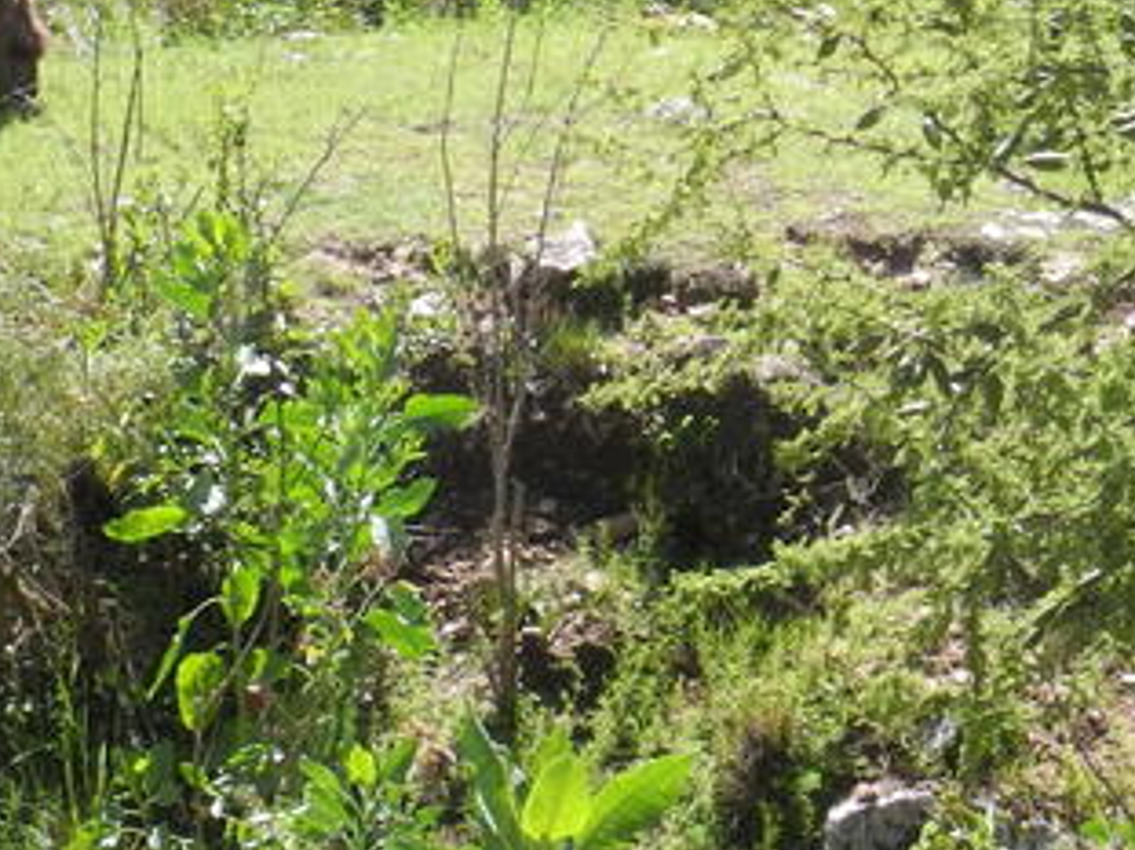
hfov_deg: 14.6
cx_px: 807
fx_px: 4425
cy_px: -285
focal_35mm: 135
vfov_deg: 10.7
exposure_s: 1/1250
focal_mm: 8.8
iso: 400
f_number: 4.5
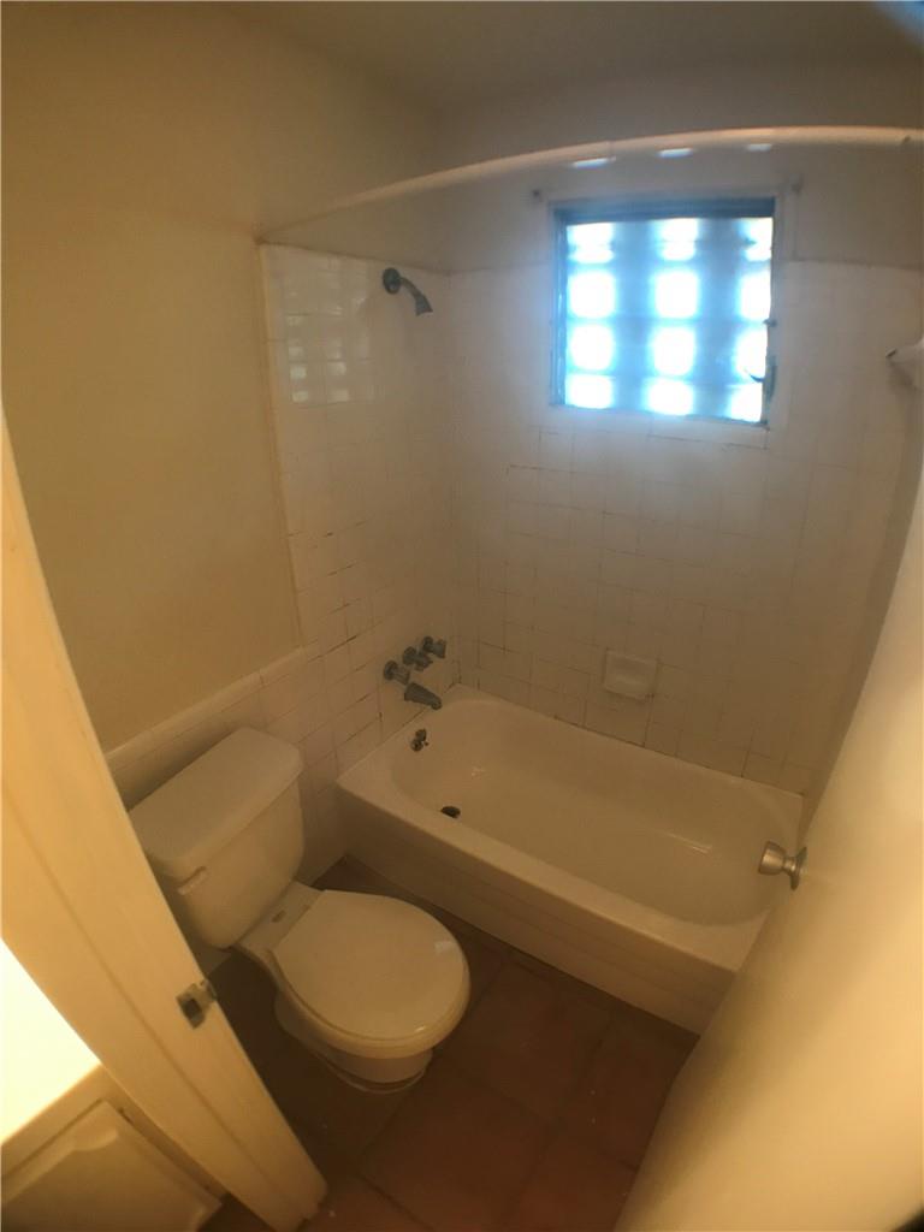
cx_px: 462
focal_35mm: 28
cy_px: 616
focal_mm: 3.99
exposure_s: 1/15
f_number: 1.8
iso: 64
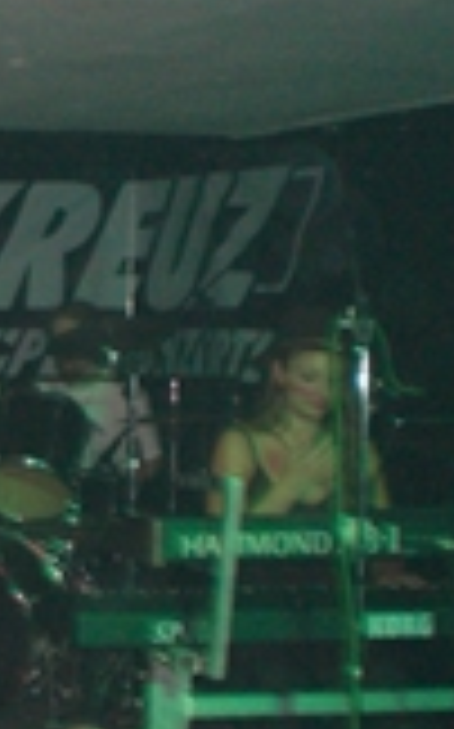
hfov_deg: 13.8
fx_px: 1725
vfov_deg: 23.5
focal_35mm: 87
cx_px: -283
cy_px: 562
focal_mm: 6.3
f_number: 3.1
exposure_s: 1/30
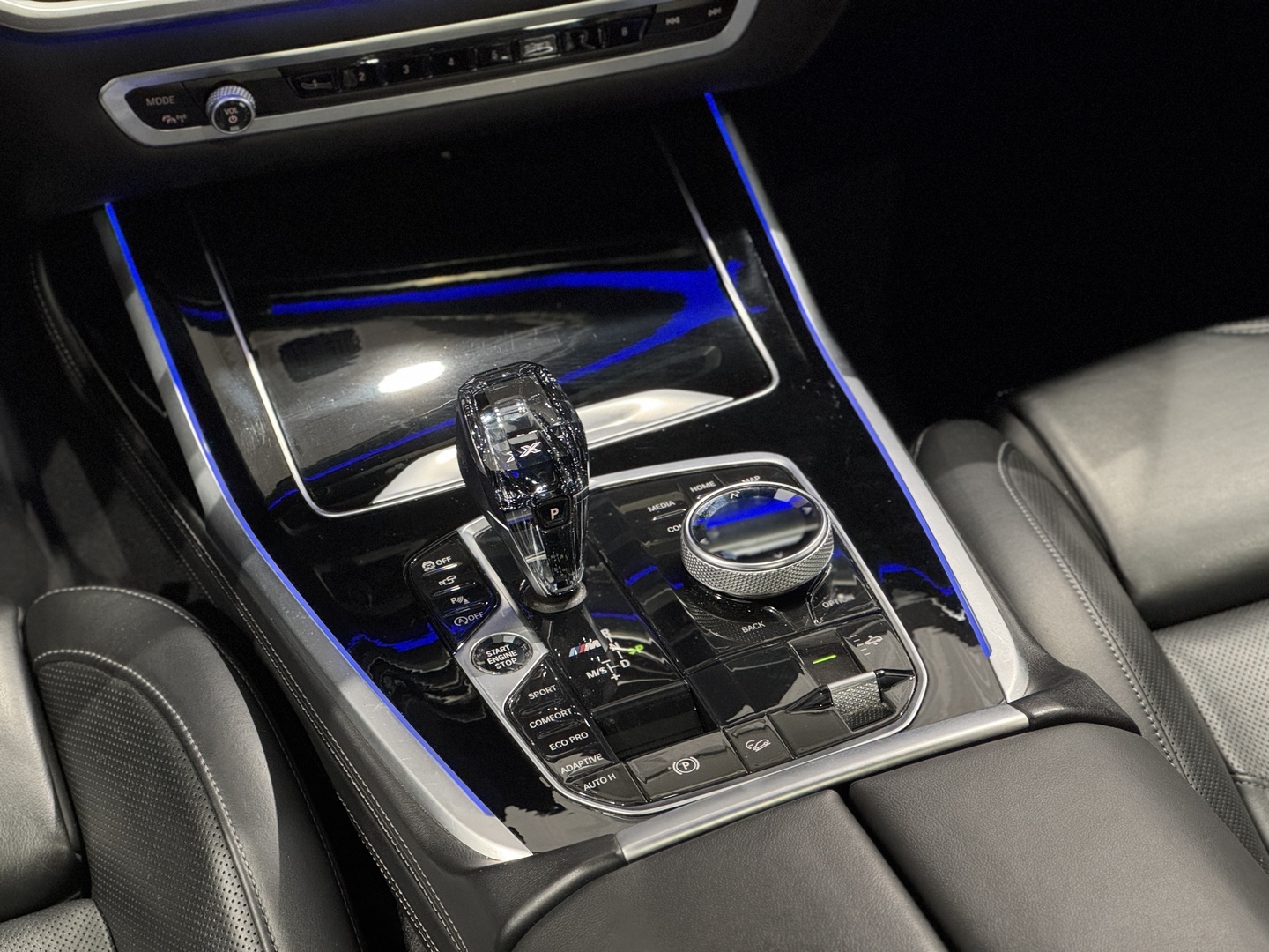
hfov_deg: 25.3
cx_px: 634
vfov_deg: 19.1
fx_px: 2823
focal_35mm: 77
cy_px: 476
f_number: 2.8
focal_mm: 9
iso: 500
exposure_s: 1/40
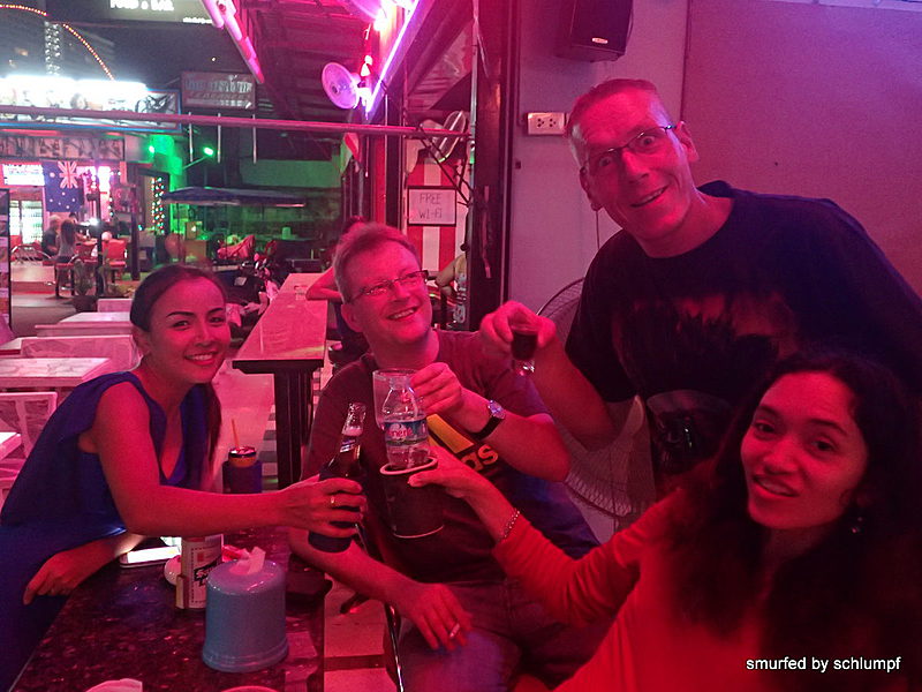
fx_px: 852
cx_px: 461
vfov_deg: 44.2
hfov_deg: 56.8
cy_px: 346
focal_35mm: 32
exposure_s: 1/13
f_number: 2.4
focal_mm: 5.87
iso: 800
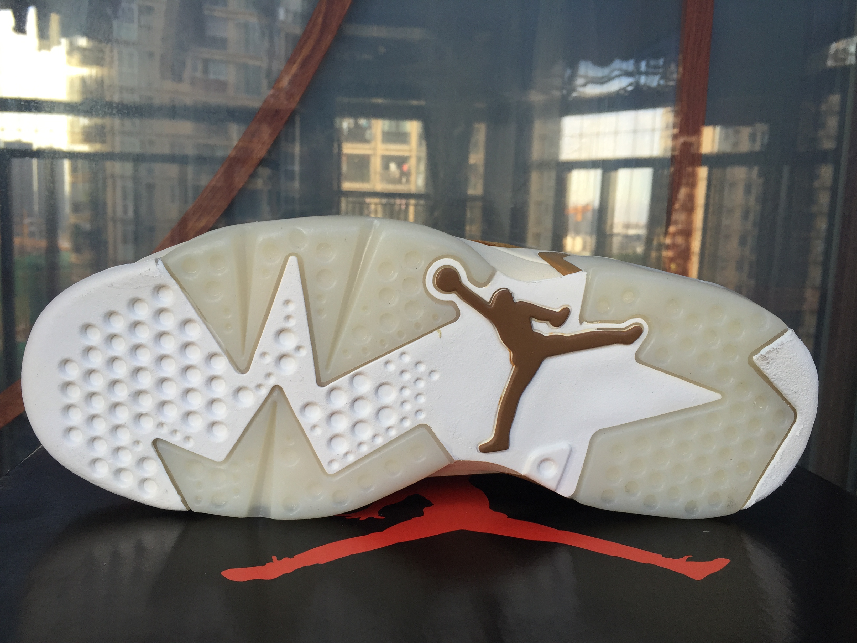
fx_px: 718
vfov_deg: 48.2
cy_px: 322
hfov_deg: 61.7
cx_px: 428
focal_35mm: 29
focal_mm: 4.15
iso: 40
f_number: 2.2
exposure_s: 1/60
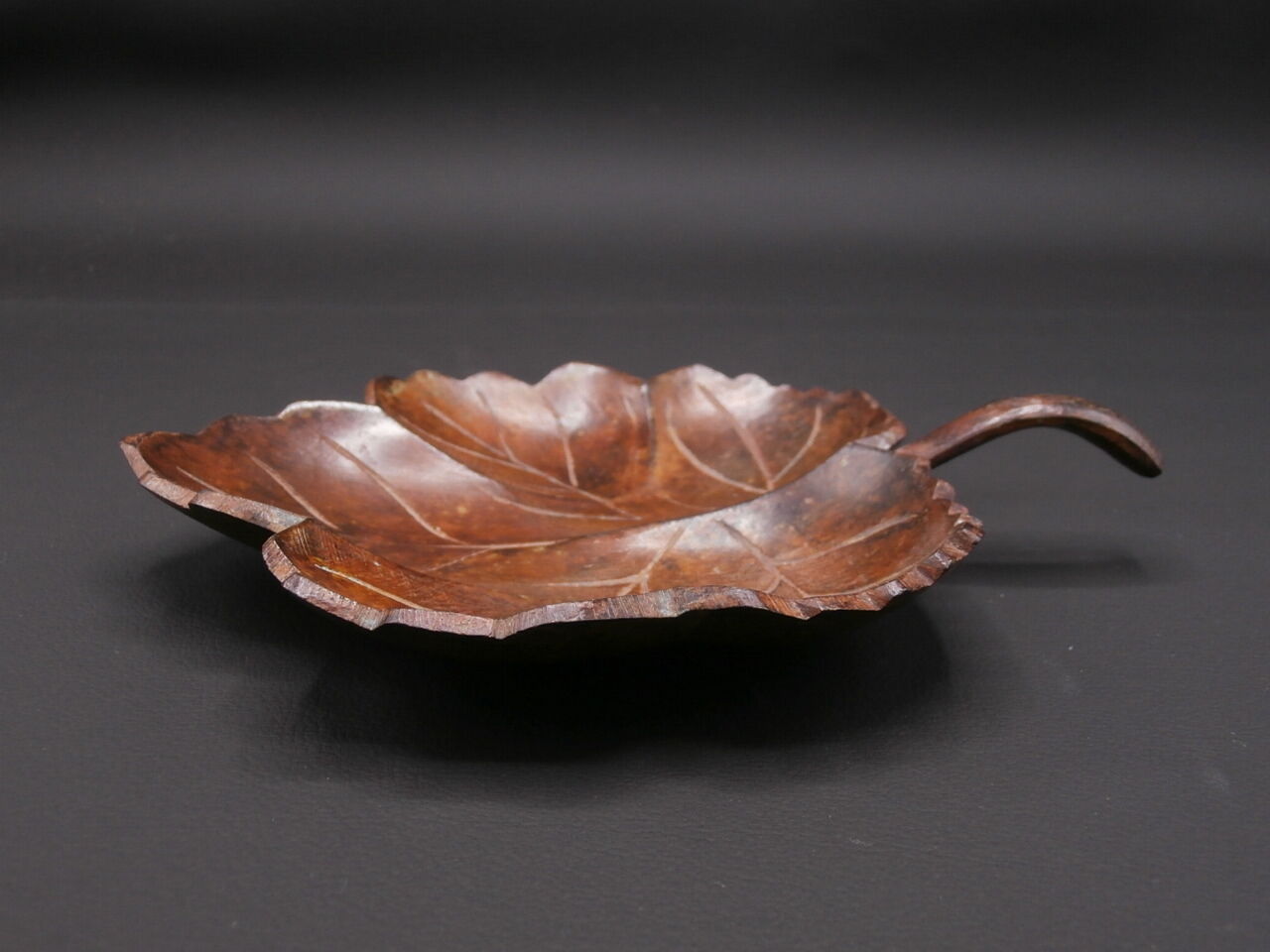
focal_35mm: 38
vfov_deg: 37.7
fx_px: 1394
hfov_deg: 49.0
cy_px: 476
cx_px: 635
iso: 200
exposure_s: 1/125
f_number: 3.9
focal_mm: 6.67
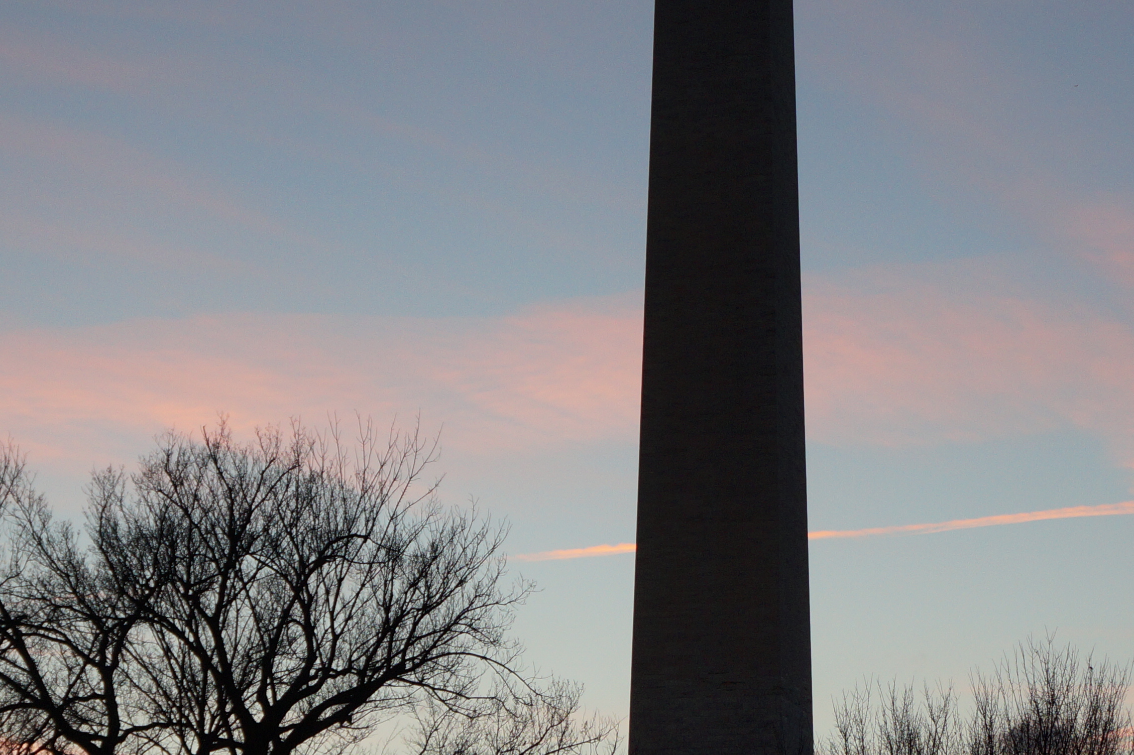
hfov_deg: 19.6
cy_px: 383
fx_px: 3280
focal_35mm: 104
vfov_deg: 13.1
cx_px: 742
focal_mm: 29
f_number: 4
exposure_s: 1/160
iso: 400
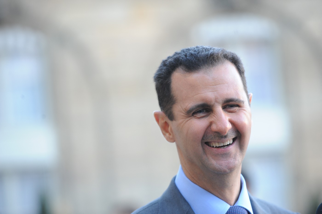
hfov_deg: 12.8
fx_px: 1430
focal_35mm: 160
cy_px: 107
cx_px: 161
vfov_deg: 8.6
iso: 800
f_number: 4
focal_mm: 160
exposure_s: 1/200
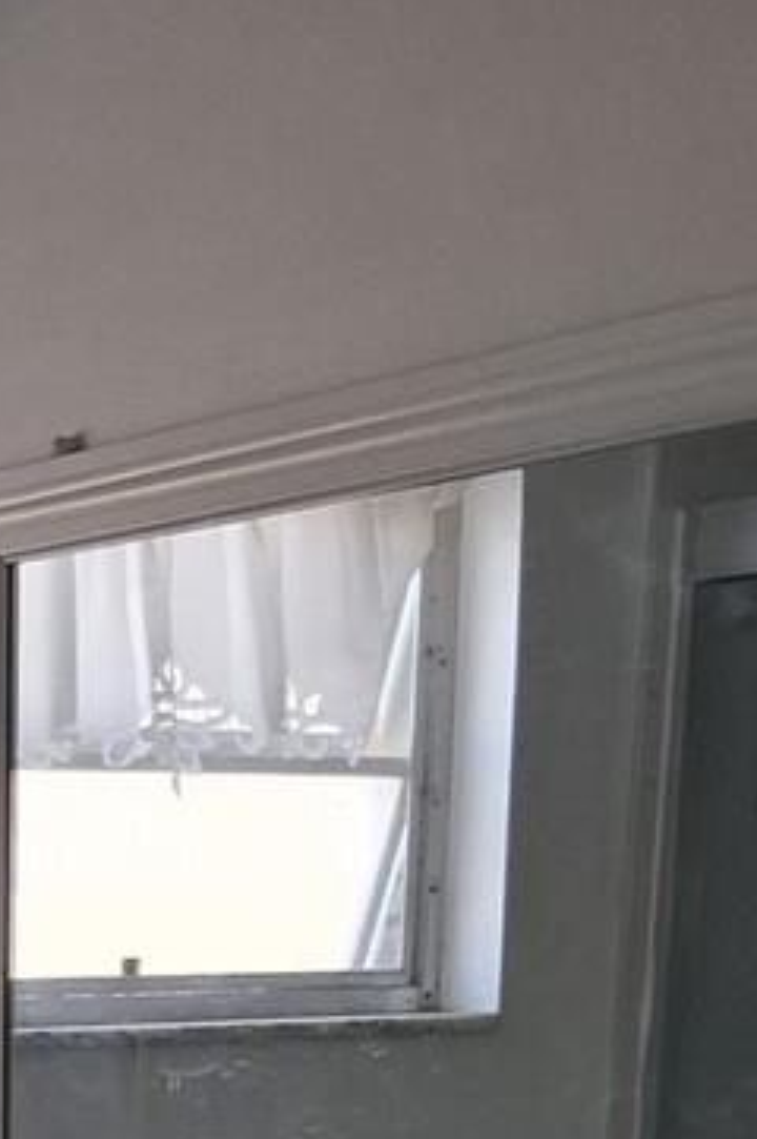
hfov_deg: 14.6
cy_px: 1704
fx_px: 2844
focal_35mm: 90
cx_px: -196
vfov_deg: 19.7
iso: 250
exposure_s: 1/100
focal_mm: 3.98
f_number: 1.8
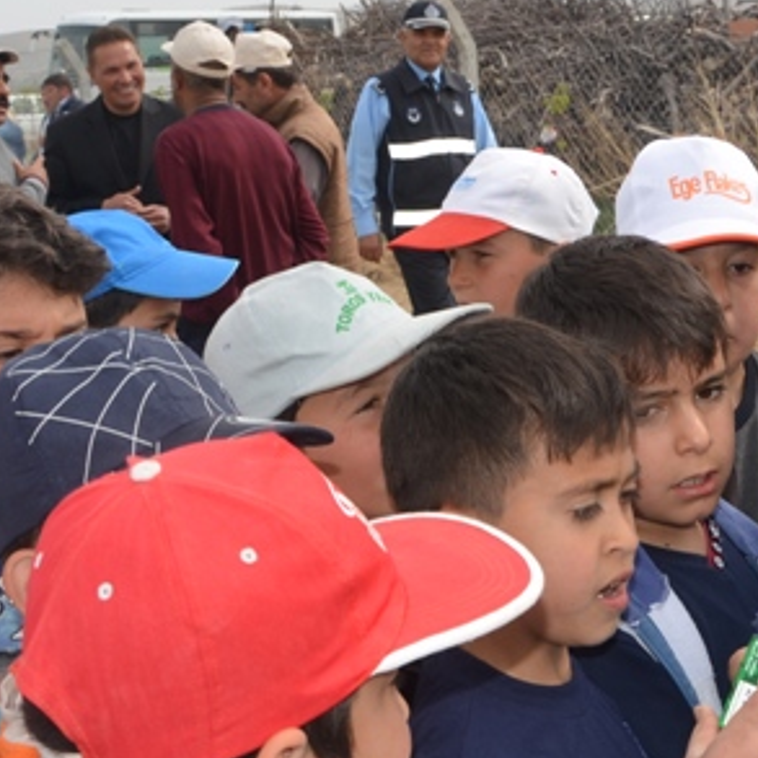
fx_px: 1982
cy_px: 528
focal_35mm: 80
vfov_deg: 21.5
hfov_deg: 20.6
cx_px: 833
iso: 100
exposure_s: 1/250
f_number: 7.1
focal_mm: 18
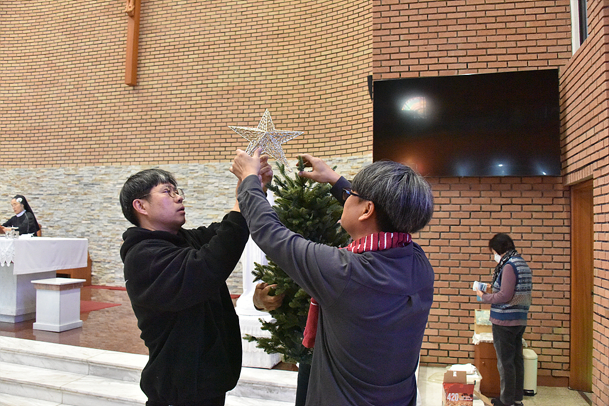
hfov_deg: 65.5
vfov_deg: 46.4
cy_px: 203
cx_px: 304
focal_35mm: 28
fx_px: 474
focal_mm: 28
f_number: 5.6
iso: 12800
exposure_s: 1/125
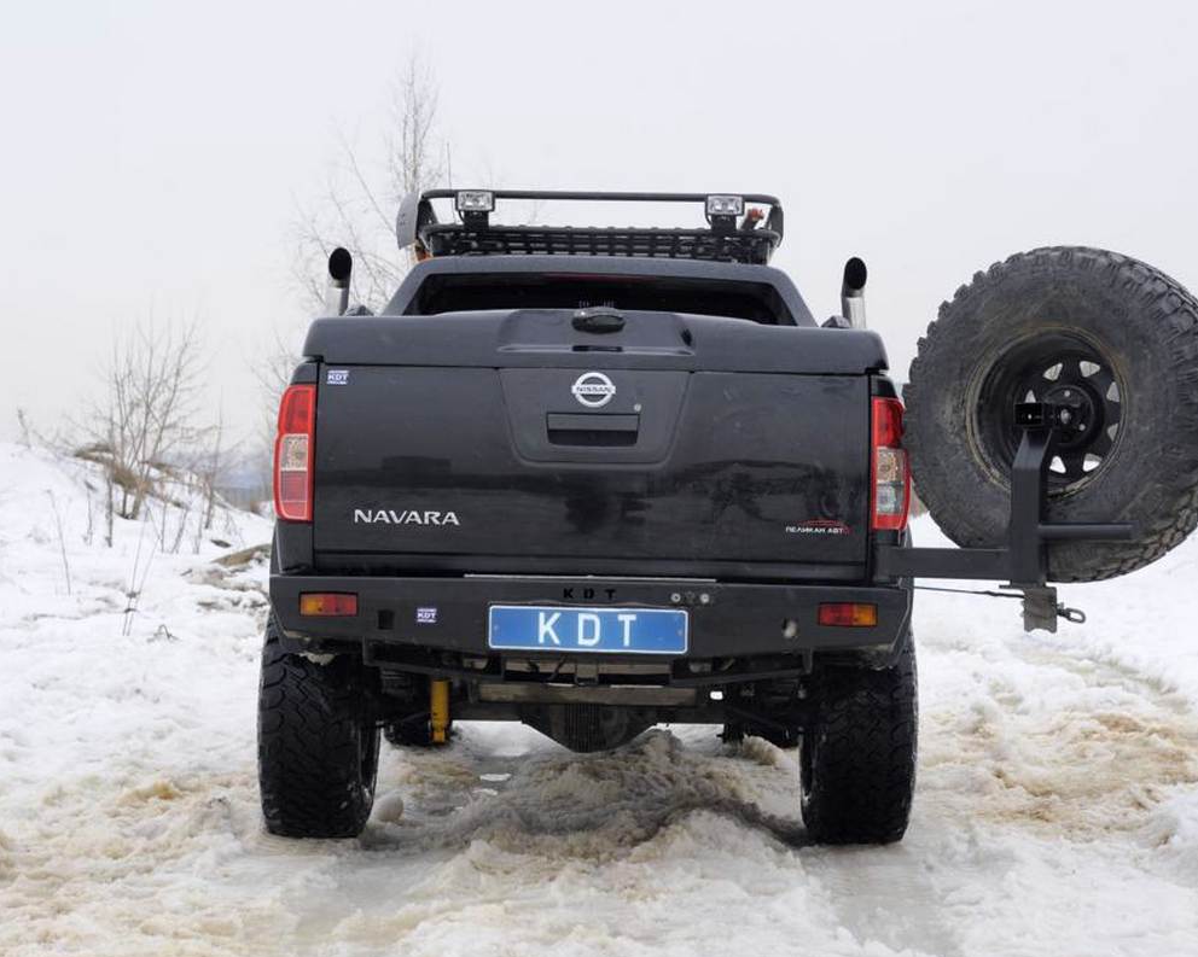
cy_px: 480
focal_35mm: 59
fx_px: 2091
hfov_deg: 32.0
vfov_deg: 25.8
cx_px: 627
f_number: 8
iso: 800
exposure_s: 1/500
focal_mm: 52
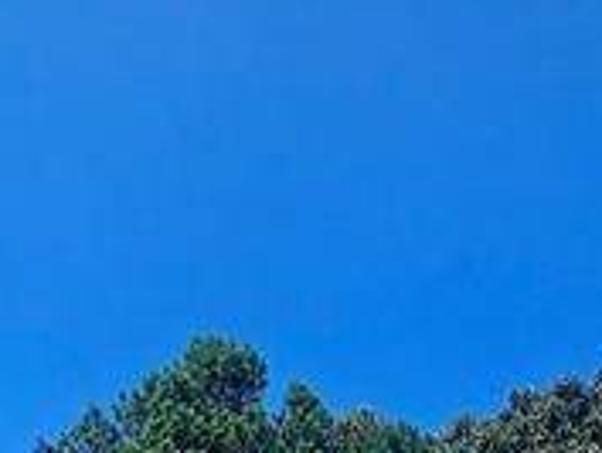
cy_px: 1161
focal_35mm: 133
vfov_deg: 9.6
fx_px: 2315
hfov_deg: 14.5
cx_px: -31
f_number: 1.8
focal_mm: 5.4
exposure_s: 1/2500
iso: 25
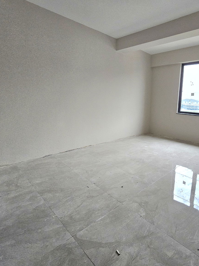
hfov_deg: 68.4
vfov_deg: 87.7
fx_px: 138
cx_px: 141
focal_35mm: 18
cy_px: 130
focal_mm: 2.2
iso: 320
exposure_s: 1/30
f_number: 2.2
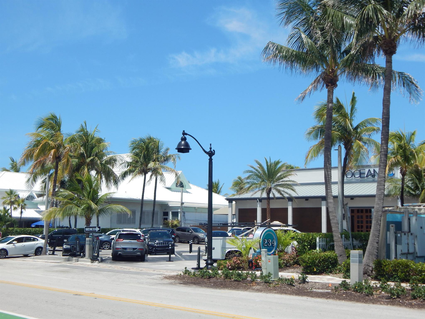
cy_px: 160
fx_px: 589
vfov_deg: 30.3
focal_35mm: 48
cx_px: 212
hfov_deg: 39.7
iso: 125
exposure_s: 1/500
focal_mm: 8.6
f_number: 7.4
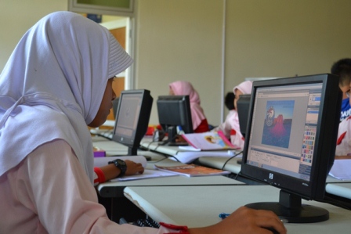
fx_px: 527
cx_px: 176
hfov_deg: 36.9
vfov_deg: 25.1
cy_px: 117
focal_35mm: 54
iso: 450
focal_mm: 36
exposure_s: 1/15
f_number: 5
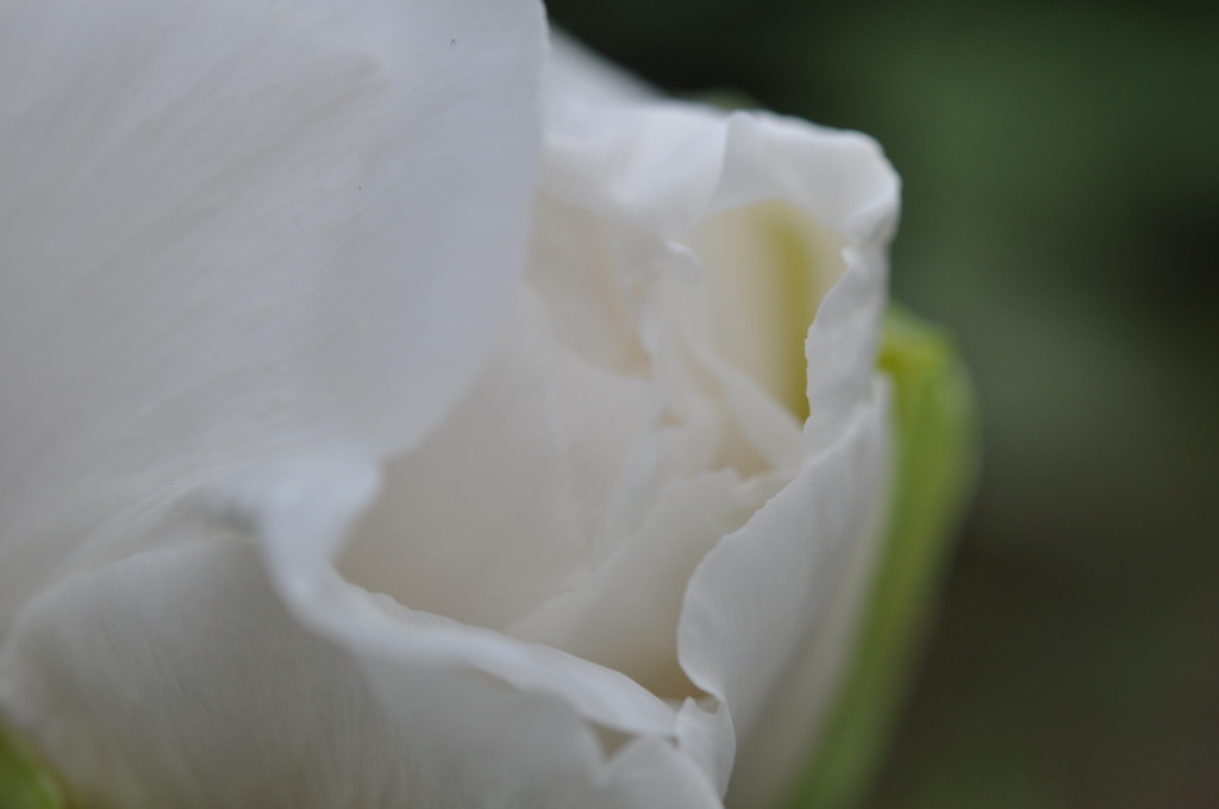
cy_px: 404
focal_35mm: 90
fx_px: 3044
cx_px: 610
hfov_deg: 22.6
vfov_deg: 15.1
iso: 200
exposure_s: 1/500
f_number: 7.1
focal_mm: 60
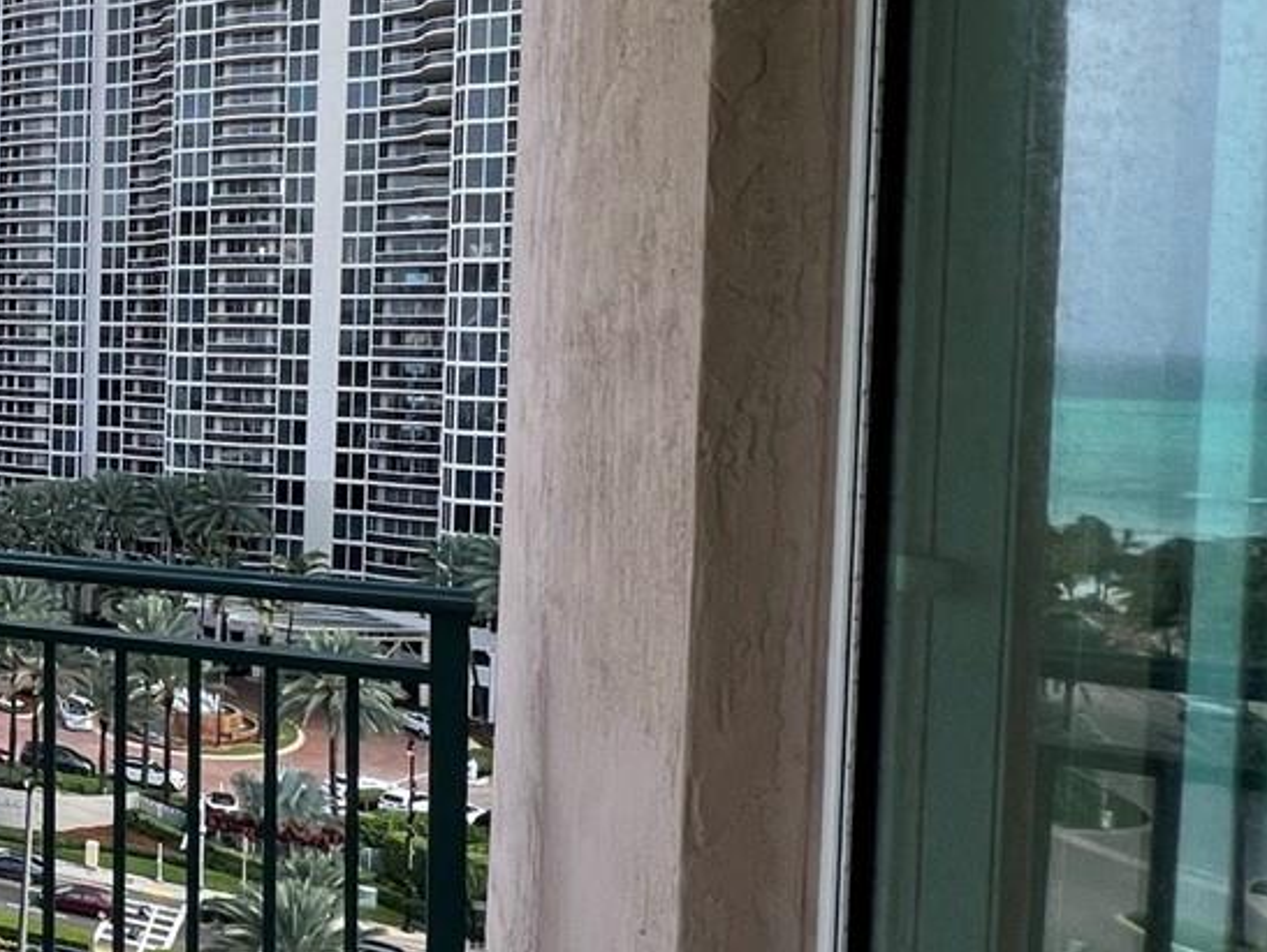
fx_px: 1392
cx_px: -567
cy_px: 343
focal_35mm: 38
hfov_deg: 30.6
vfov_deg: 37.5
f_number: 1.8
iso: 32
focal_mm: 1.57
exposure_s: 1/1179
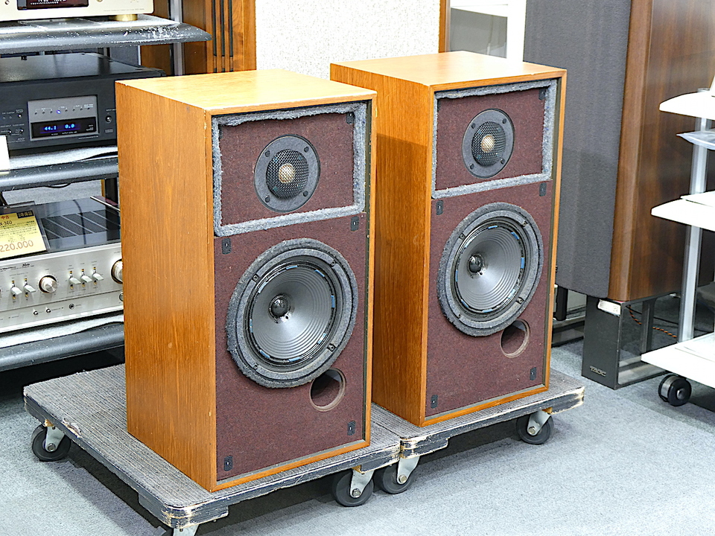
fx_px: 1260
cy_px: 268
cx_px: 358
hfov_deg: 31.7
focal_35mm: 61
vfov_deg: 24.0
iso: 200
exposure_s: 1/1.3
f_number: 4.3
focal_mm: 10.9
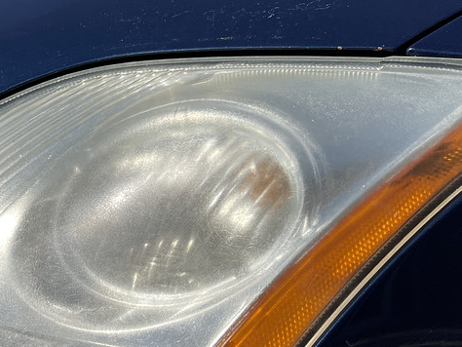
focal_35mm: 54
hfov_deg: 33.6
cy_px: 249
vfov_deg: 26.8
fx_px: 721
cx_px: 44
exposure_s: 1/9174
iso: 32
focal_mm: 5.1
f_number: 1.6
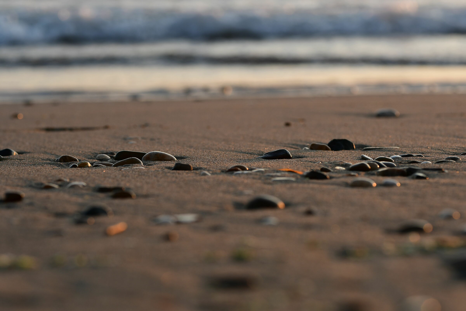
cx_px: 233
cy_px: 156
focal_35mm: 127
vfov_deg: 10.8
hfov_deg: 16.1
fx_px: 1644
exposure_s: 1/160
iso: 160
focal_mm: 85
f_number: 5
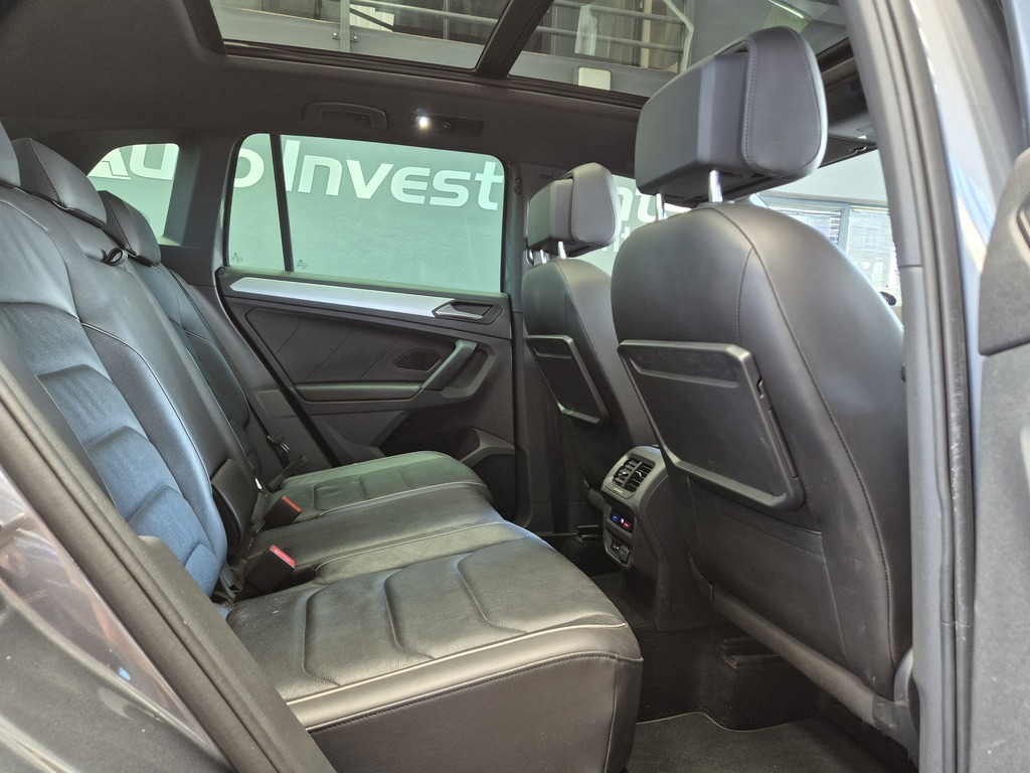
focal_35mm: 23
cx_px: 515
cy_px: 386
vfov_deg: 58.9
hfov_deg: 73.9
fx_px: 684
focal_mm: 5.4
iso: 400
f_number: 1.8
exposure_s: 1/100
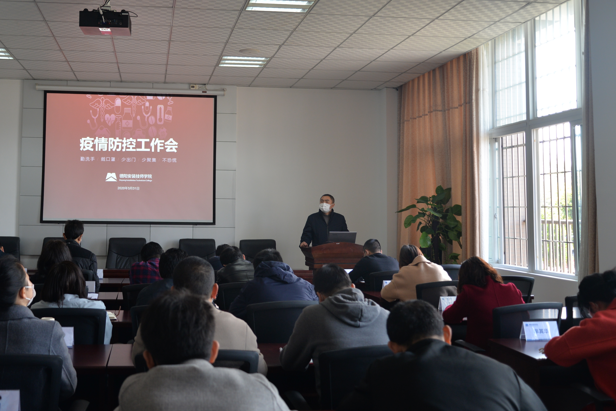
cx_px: 221
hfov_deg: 47.9
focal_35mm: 40
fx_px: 684
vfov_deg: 33.3
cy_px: 160
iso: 360
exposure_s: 1/100
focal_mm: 29
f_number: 3.8
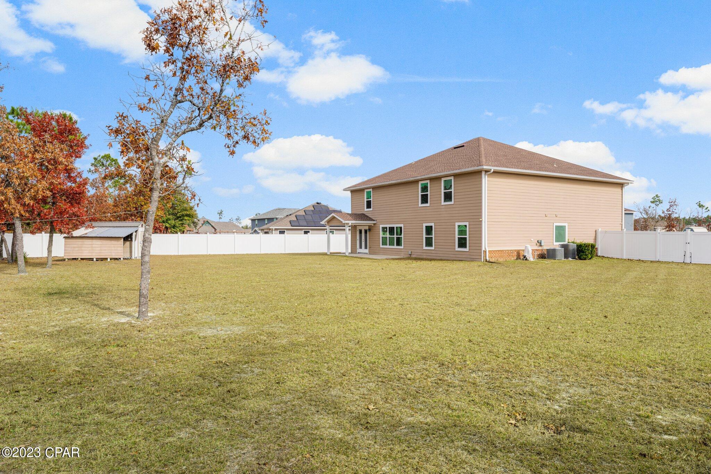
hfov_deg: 73.7
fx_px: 474
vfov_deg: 53.1
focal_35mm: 24
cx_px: 356
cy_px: 237
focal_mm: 24
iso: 100
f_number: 11
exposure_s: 1/100
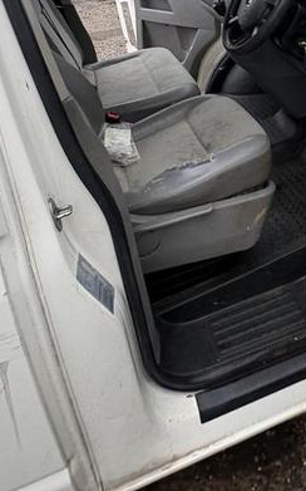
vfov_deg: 51.6
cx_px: 233
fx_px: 454
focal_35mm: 34
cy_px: 72
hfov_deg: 36.3
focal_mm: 2.22
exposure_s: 1/88
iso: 250
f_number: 2.2
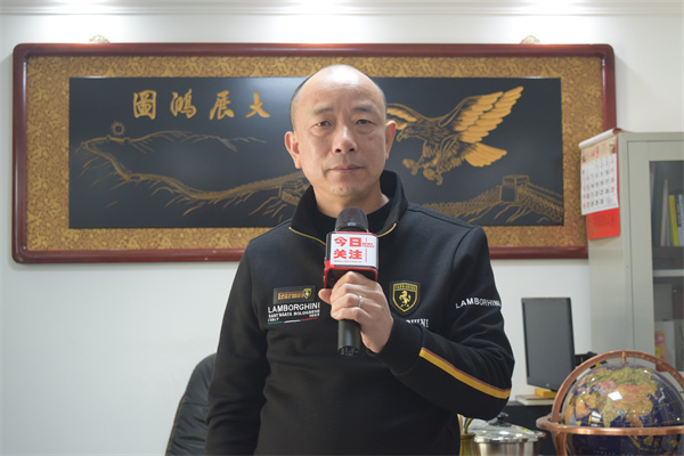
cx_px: 342
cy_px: 228
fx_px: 1140
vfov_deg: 22.6
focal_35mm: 60
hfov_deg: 33.4
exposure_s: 1/30
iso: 560
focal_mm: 40
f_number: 4.8
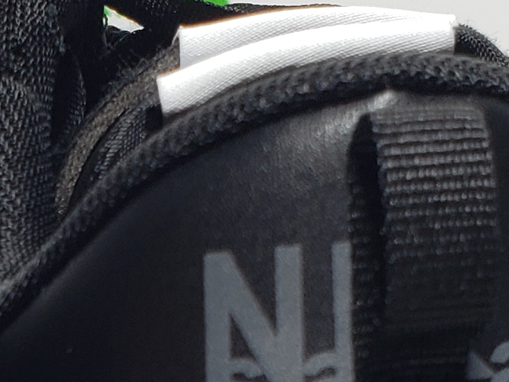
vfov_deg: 9.9
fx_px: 2103
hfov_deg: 13.5
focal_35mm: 143
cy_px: 656
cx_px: -76
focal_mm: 4.3
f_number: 2.4
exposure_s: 1/123
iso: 50
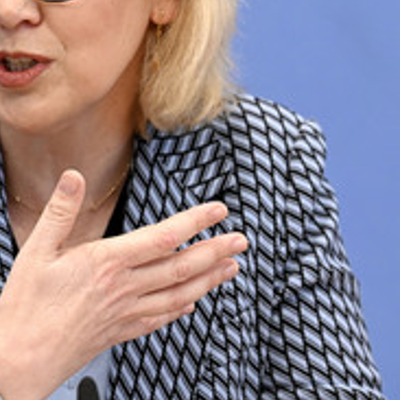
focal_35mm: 251
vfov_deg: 7.0
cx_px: 71
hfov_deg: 7.0
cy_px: 90
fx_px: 3281
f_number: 5.6
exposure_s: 1/500
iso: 3200
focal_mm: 120
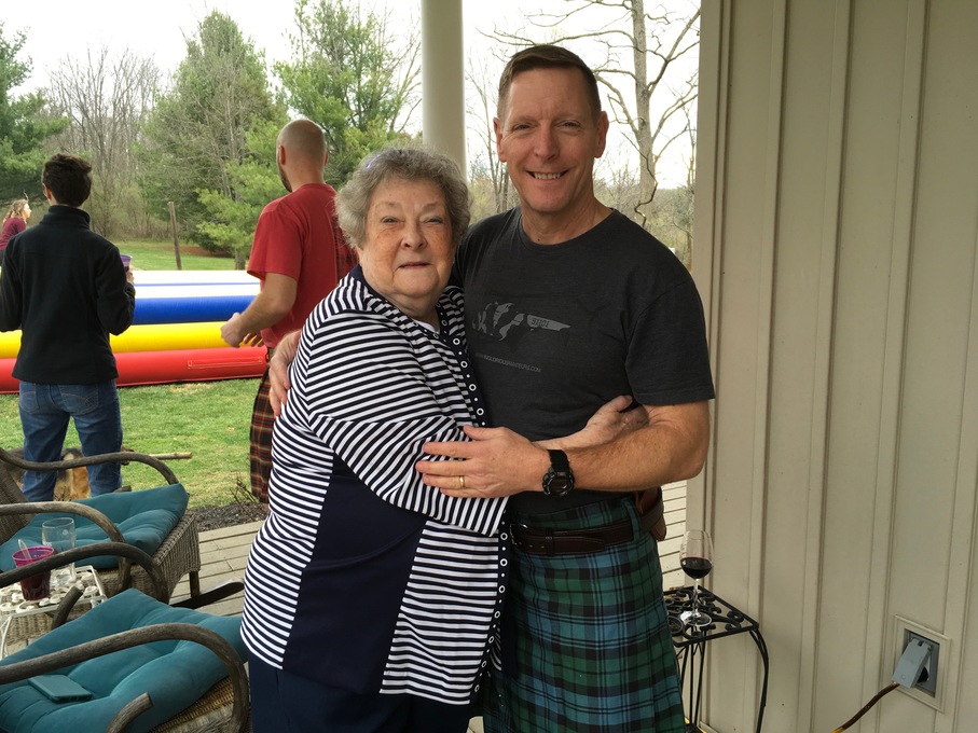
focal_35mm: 29
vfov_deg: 48.2
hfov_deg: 61.7
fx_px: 819
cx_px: 489
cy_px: 366
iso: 32
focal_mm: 4.15
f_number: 2.2
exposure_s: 1/120
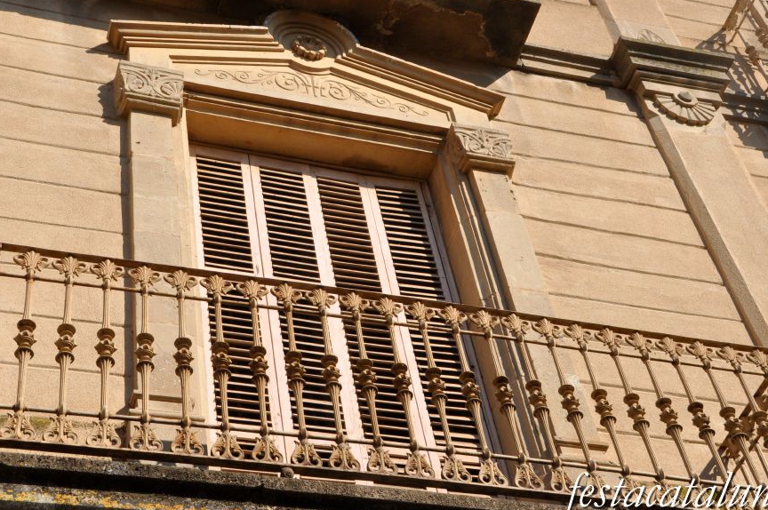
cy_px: 220
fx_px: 1364
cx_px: 364
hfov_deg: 31.4
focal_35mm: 64
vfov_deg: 21.2
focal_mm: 36
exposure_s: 1/640
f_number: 13
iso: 500
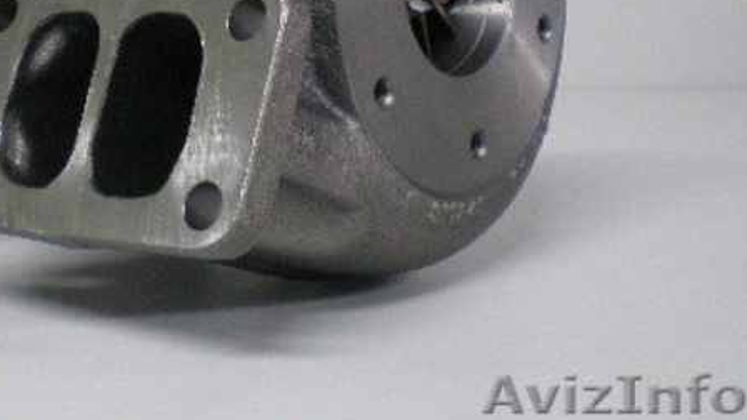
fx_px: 1466
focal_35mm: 74
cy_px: -72
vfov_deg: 15.8
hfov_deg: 28.2
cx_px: 195
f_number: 3.1
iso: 400
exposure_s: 1/30
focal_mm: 6.3
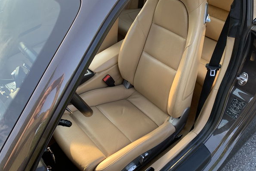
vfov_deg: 37.7
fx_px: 249
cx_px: 152
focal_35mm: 35
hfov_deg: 54.1
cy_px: 69
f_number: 1.8
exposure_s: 1/121
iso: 50
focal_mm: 4.25
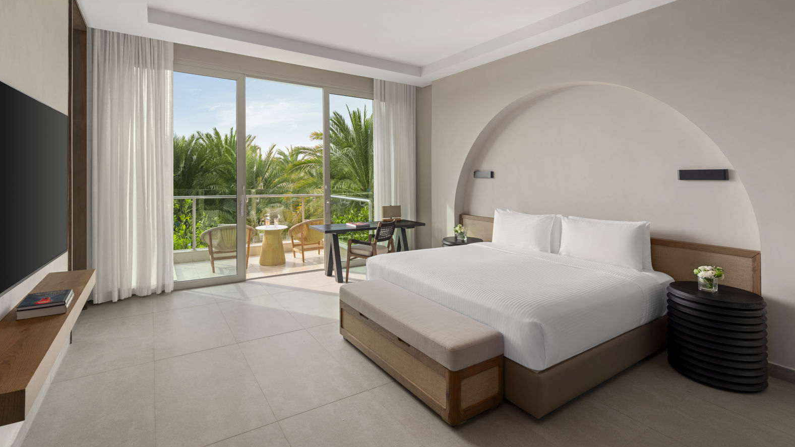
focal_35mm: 17
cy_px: 181
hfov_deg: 95.9
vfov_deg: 63.4
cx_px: 399
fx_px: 358
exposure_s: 1/50
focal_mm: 16
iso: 200
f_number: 8
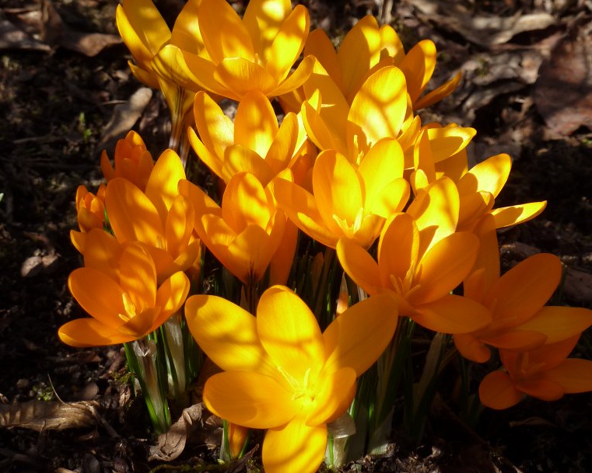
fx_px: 1542
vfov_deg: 17.4
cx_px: 297
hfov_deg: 21.7
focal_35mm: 88
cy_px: 146
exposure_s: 1/320
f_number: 4.1
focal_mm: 11
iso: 80
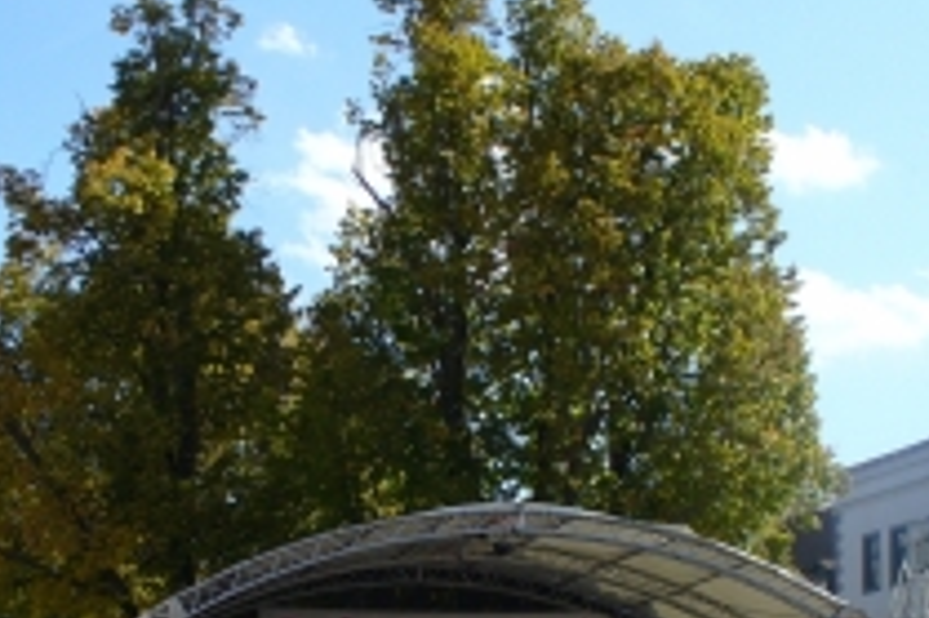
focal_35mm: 83
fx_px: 2140
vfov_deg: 16.3
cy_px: 502
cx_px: 480
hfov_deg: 24.5
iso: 80
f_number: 5.6
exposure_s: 1/320
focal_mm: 6.1
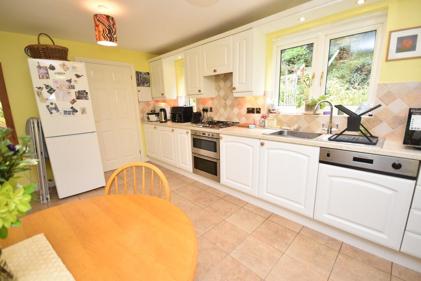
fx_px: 175
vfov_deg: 77.3
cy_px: 140
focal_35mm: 15
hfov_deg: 100.4
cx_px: 210
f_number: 4
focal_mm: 10
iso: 800
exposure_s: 1/125
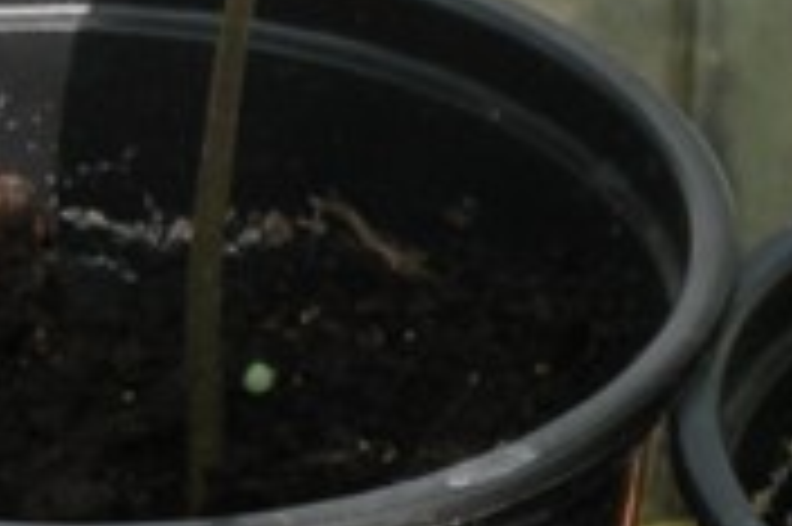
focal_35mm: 254
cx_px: 968
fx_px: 5583
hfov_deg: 8.0
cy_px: -360
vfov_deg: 5.3
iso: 64
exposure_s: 1/93.5
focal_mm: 7.4
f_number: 3.5
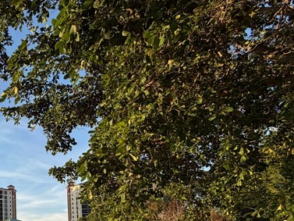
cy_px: 209
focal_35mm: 38
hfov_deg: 35.6
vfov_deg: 35.0
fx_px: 323
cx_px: -76
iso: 32
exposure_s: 1/770
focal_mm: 2.22
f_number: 2.2
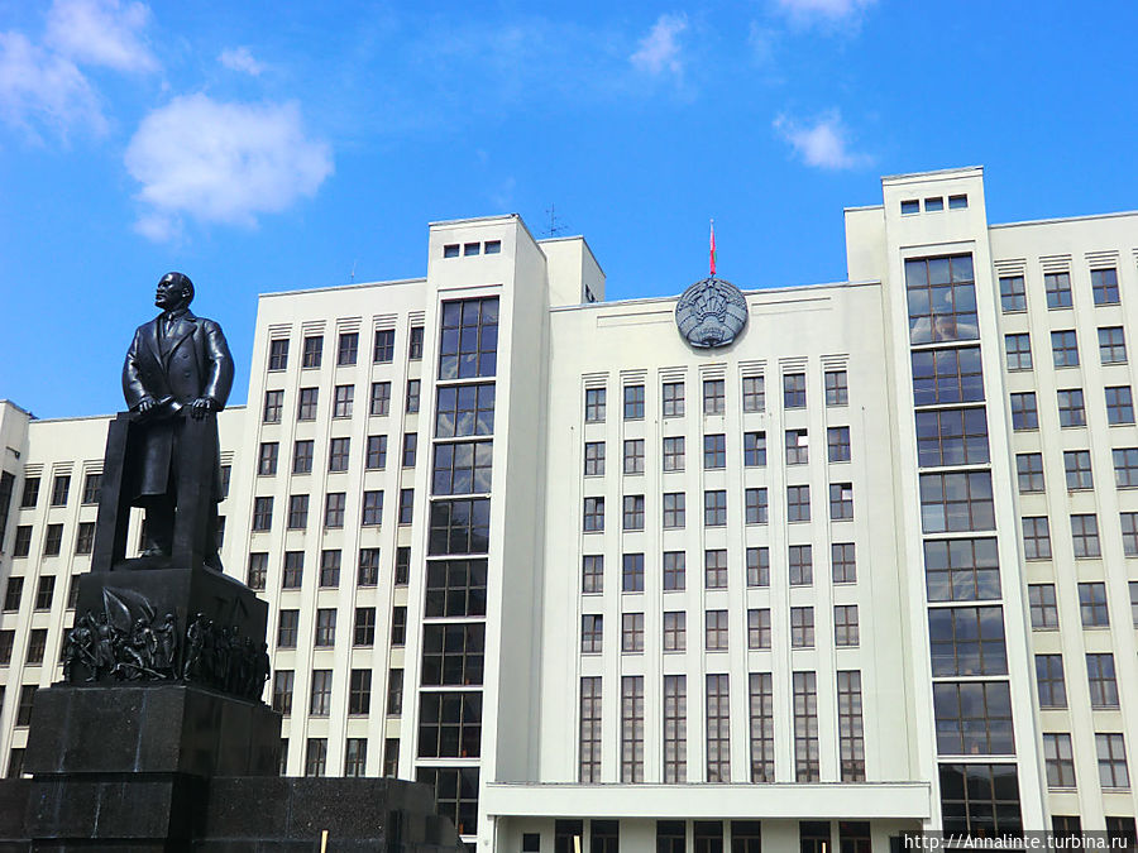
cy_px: 426
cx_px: 569
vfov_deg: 36.0
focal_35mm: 40
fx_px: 1315
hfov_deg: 46.8
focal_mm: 7.1
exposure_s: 1/640
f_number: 3.8
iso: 64
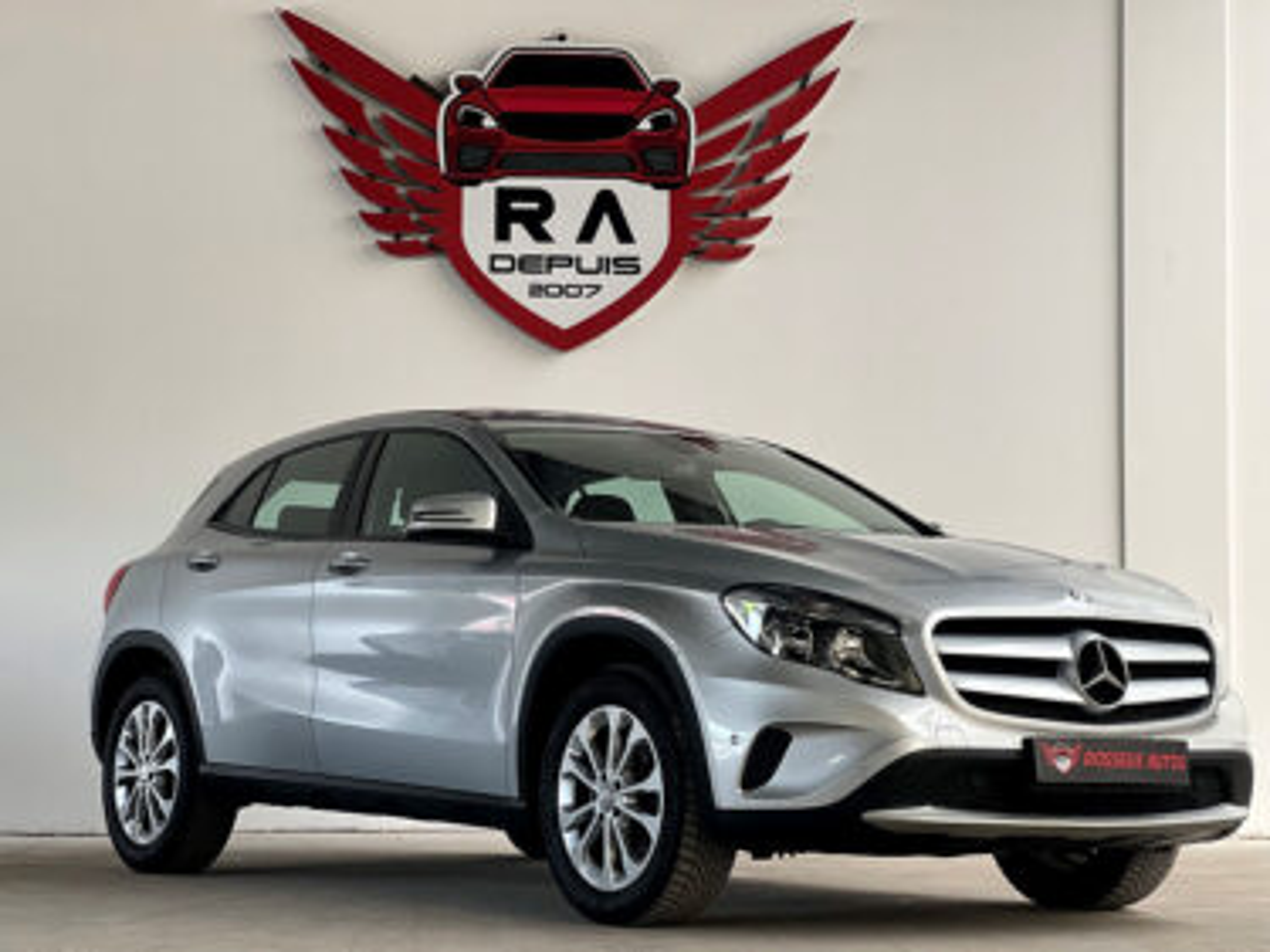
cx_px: 635
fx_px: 2824
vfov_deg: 19.1
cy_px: 476
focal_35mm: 77
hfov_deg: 25.3
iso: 200
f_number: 2.8
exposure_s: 1/121
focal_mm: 9
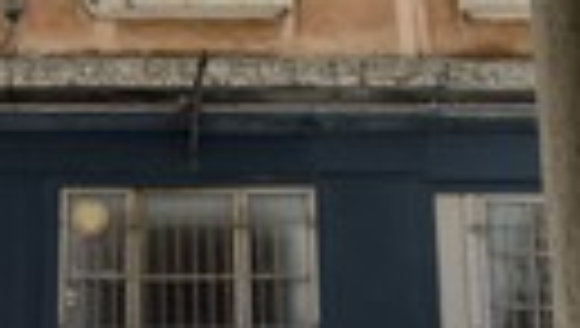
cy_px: -256
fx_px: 1833
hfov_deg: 17.9
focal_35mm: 119
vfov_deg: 9.7
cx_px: 139
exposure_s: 1/160
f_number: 6.3
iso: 200
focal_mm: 35
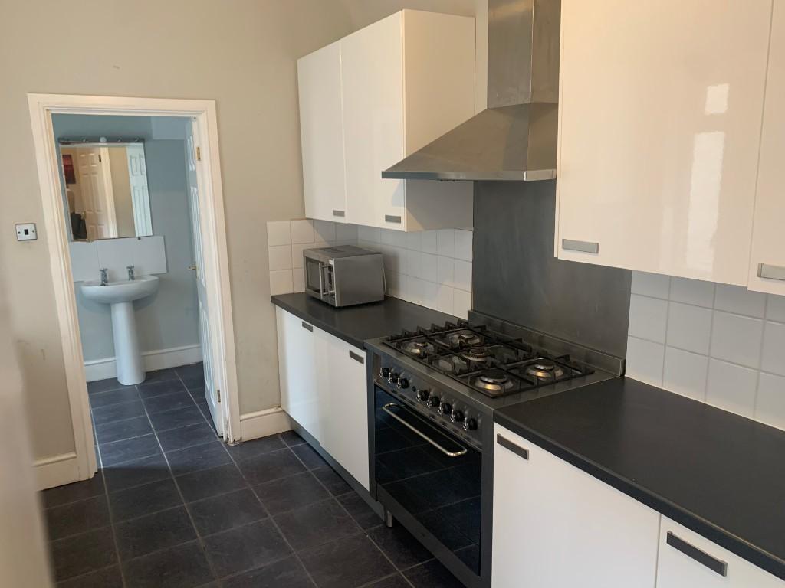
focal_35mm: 26
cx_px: 392
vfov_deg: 53.1
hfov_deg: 67.3
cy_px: 294
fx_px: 590
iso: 200
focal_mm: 4.25
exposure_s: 1/50
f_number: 1.8
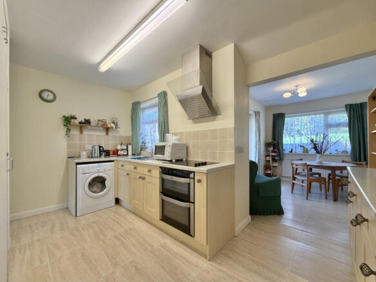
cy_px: 141
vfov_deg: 85.7
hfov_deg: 102.1
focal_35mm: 14
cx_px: 188
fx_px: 152
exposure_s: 1/100
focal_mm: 2.22
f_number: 2.2
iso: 250
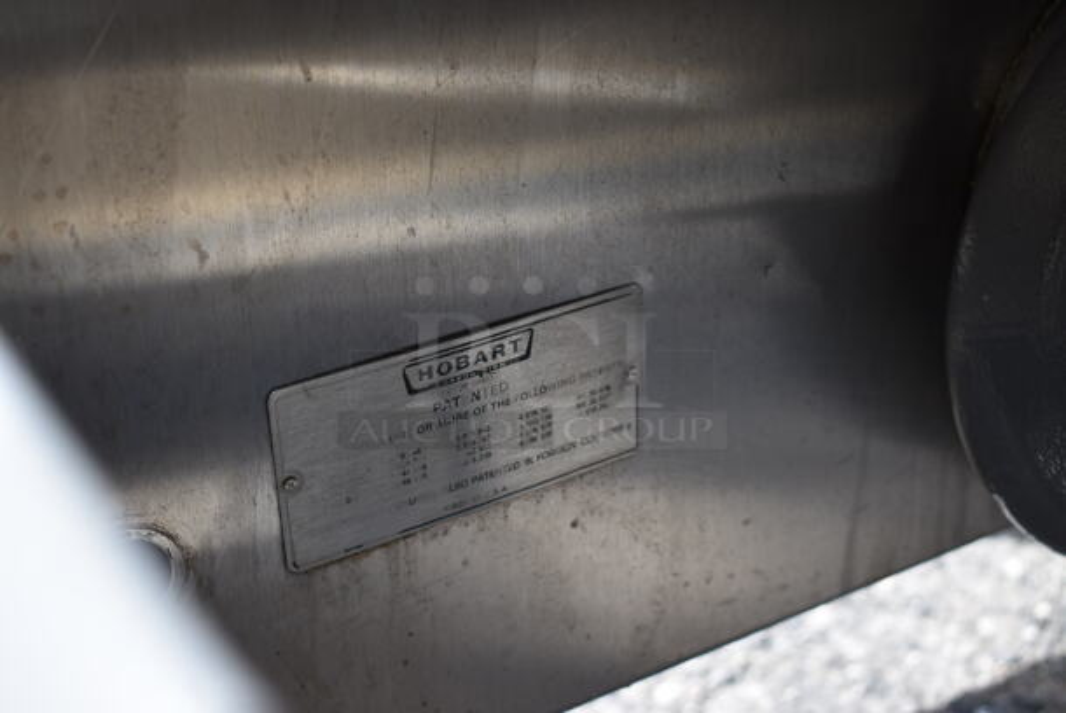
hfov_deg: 37.8
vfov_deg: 25.8
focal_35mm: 52
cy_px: 356
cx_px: 533
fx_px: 1556
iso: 200
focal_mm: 35
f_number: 5.6
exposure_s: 1/250
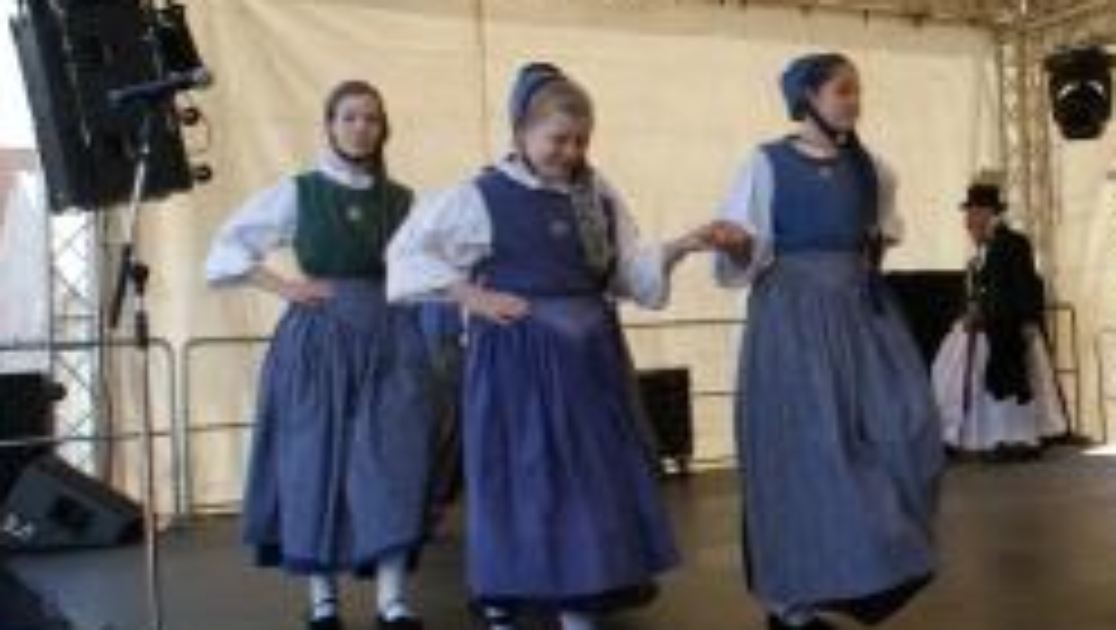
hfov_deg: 37.9
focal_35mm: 51
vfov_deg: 23.5
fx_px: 1510
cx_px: 999
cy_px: 284
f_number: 8
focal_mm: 18
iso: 100
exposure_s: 1/80
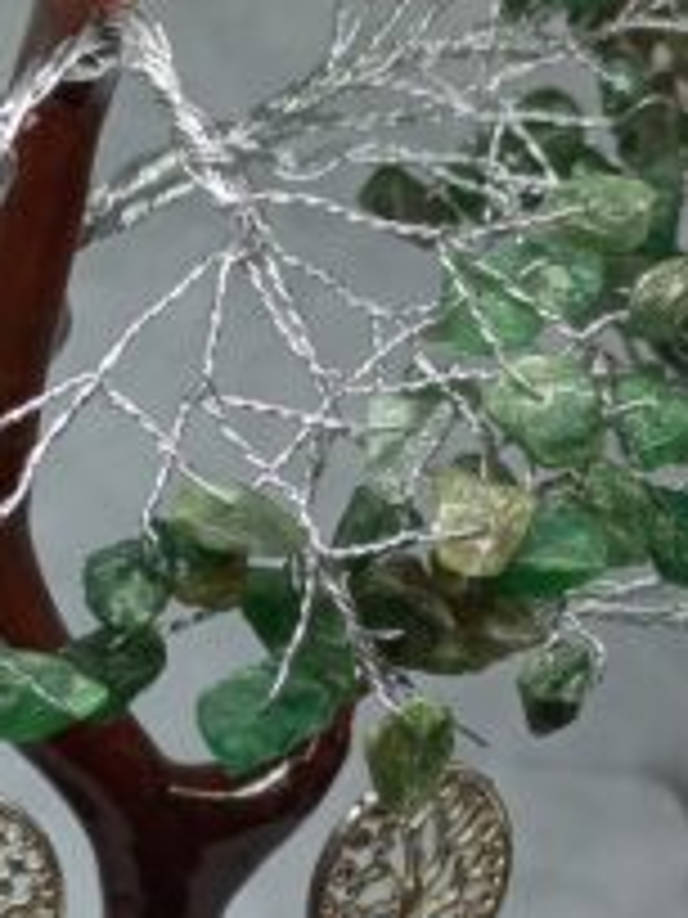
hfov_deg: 15.7
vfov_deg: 21.0
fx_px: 2465
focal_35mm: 93
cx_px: 54
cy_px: 594
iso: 64
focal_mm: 4.6
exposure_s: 1/50
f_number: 1.8
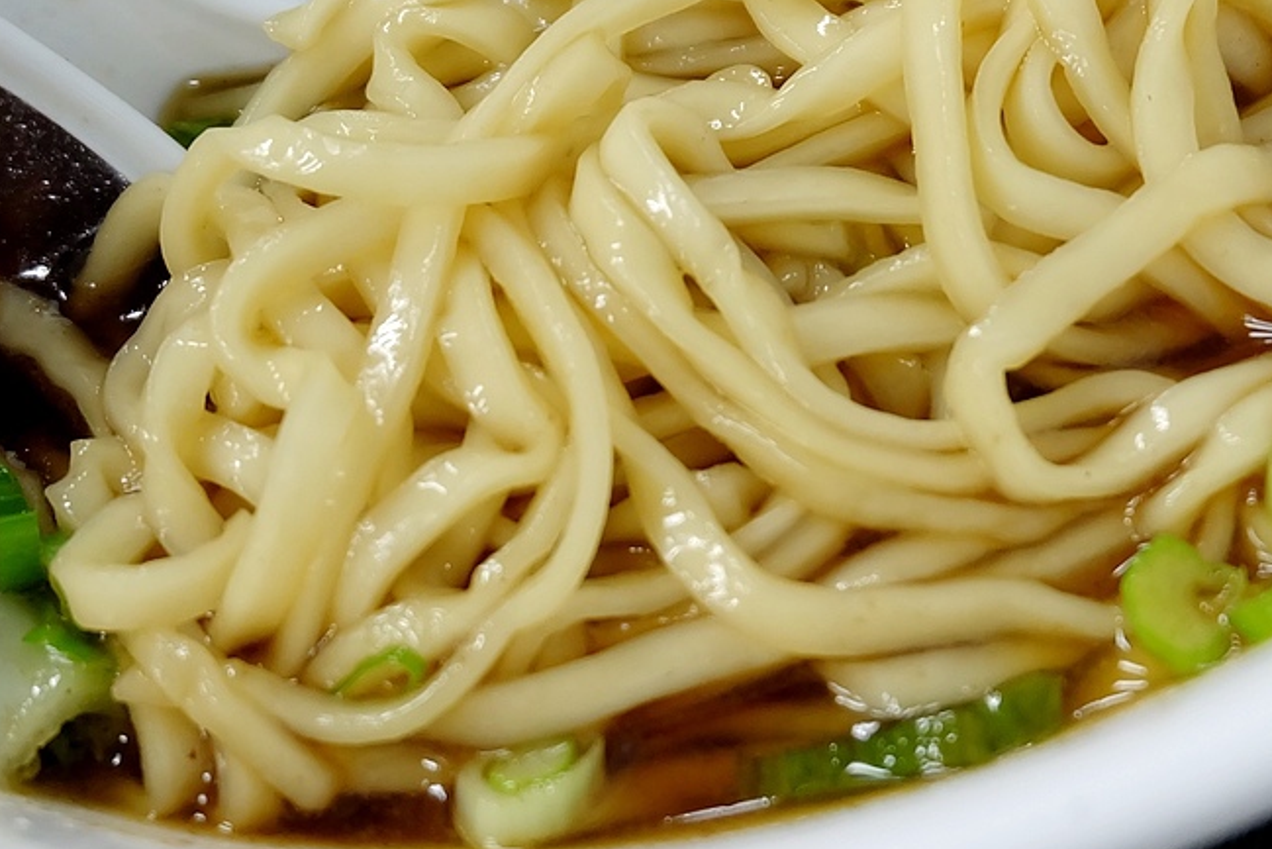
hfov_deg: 33.0
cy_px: 226
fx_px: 2120
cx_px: 872
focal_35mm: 60
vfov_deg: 22.4
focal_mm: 25.6
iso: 640
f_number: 4.5
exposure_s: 1/60
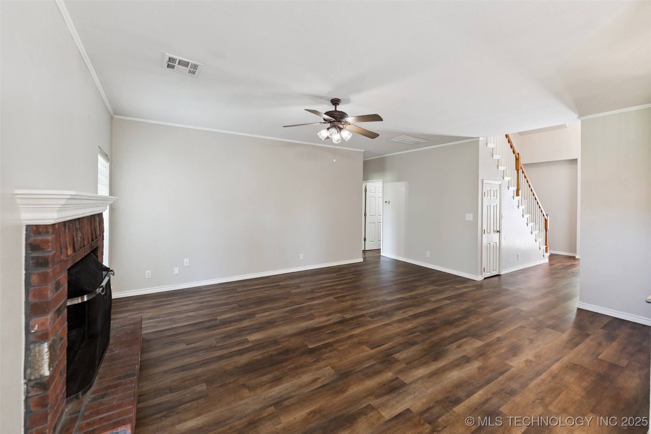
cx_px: 326
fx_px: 253
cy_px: 217
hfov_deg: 104.3
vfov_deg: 81.2
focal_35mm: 14
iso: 400
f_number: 2.8
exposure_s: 1/25
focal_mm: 14
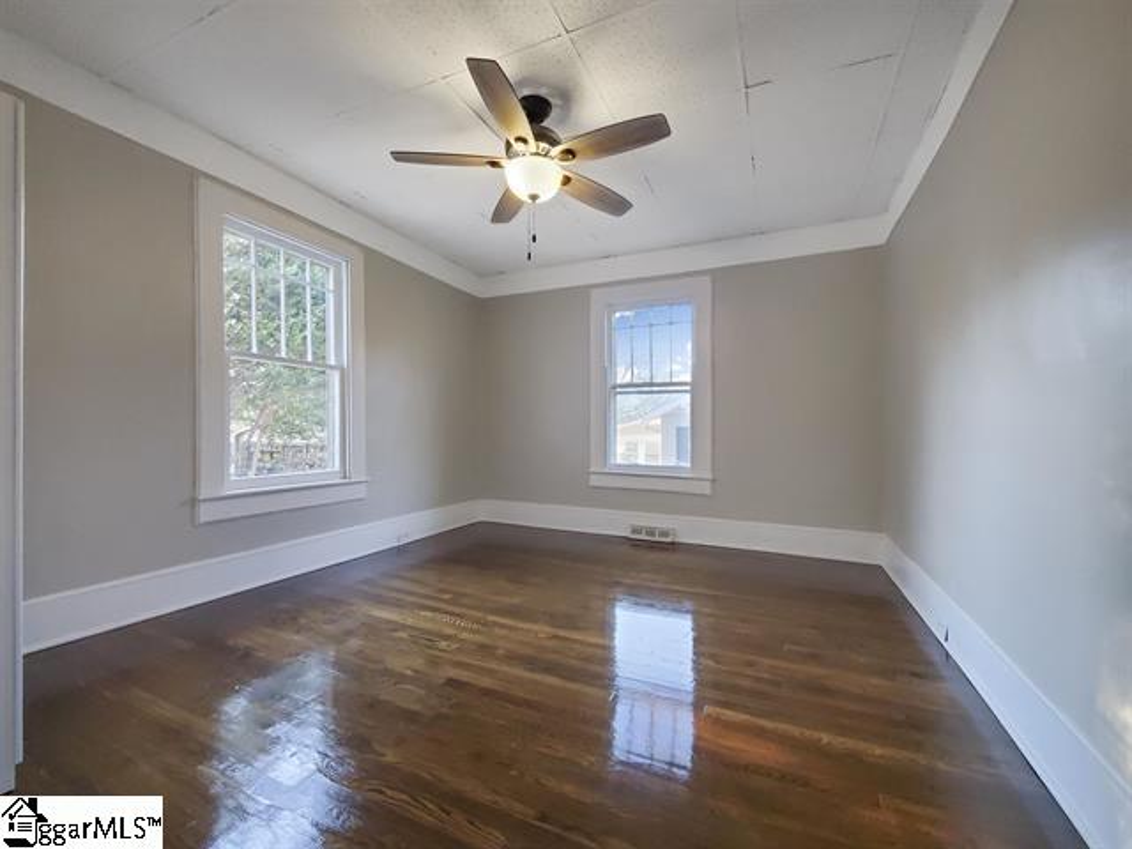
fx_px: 425
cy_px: 424
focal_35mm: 13
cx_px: 566
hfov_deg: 106.2
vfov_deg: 89.9
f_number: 2.2
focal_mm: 1.8
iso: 320
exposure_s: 1/60
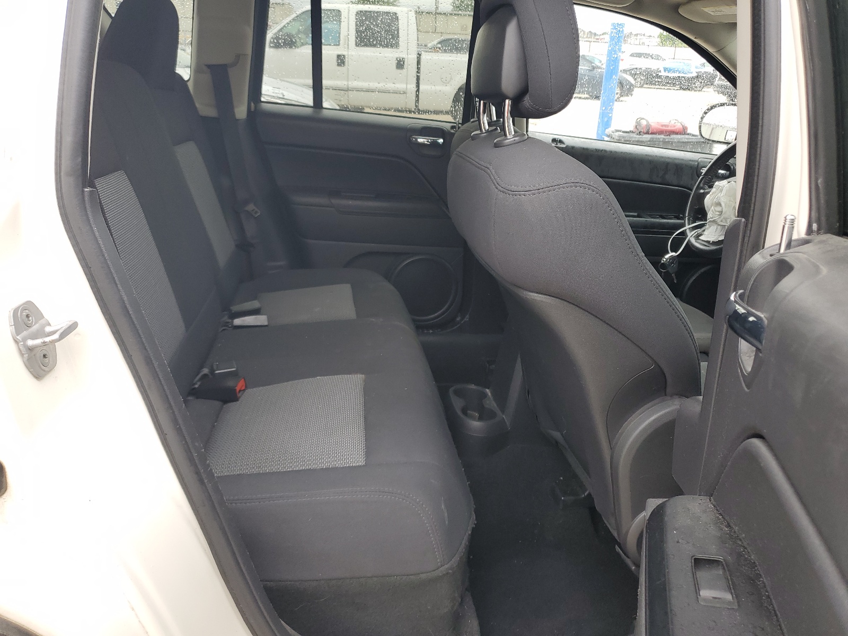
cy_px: 318
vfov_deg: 53.1
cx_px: 424
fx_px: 637
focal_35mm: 26
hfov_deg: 67.3
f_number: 1.5
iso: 53
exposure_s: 1/120
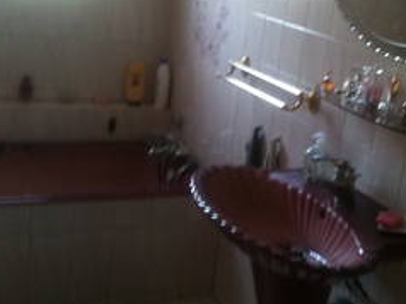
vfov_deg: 27.4
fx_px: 621
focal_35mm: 53
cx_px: 287
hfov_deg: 35.7
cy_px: 109
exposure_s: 1/15
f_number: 2.8
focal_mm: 3.85
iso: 160
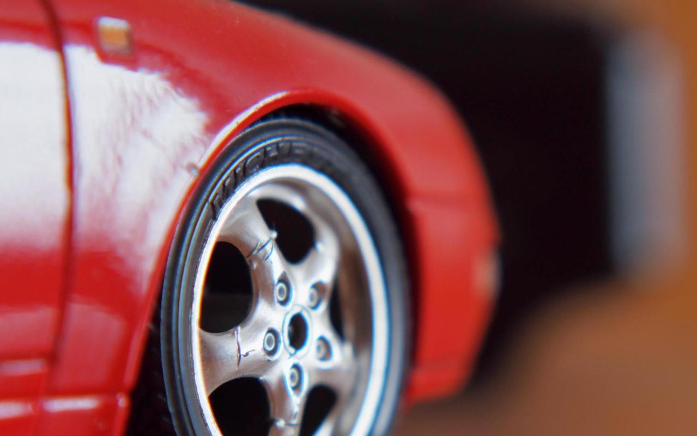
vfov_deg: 11.5
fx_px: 2166
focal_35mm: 114
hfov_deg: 18.3
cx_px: 380
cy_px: 320
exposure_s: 1/10
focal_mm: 43
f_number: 3.5
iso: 400
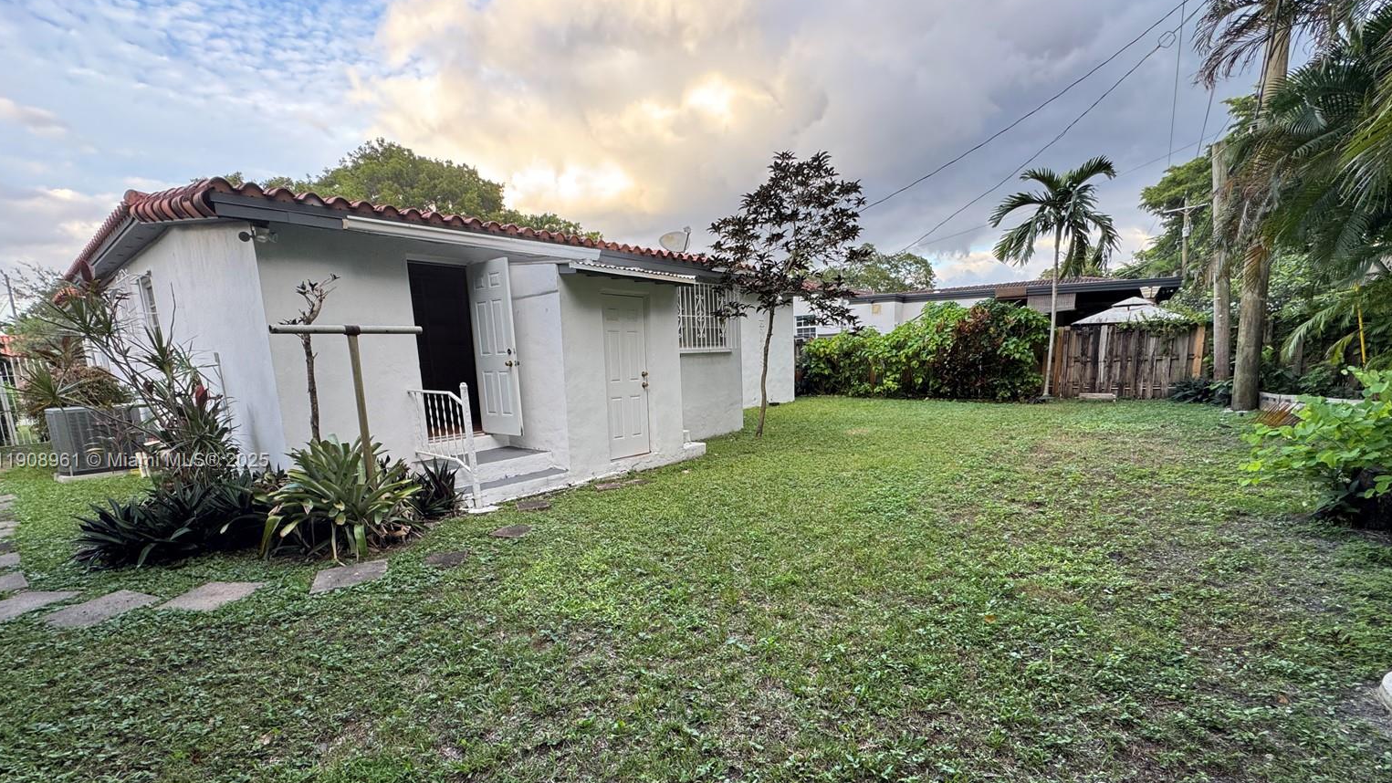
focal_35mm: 16
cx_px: 707
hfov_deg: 99.4
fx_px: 591
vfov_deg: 66.6
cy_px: 462
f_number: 2.2
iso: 64
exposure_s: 1/99
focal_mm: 2.22
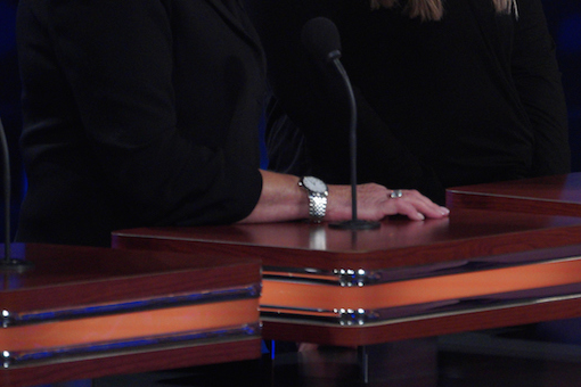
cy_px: -27
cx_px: 644
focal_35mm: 706
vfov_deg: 1.9
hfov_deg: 2.9
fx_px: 11393
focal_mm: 300
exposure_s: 1/200
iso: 3200
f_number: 6.3
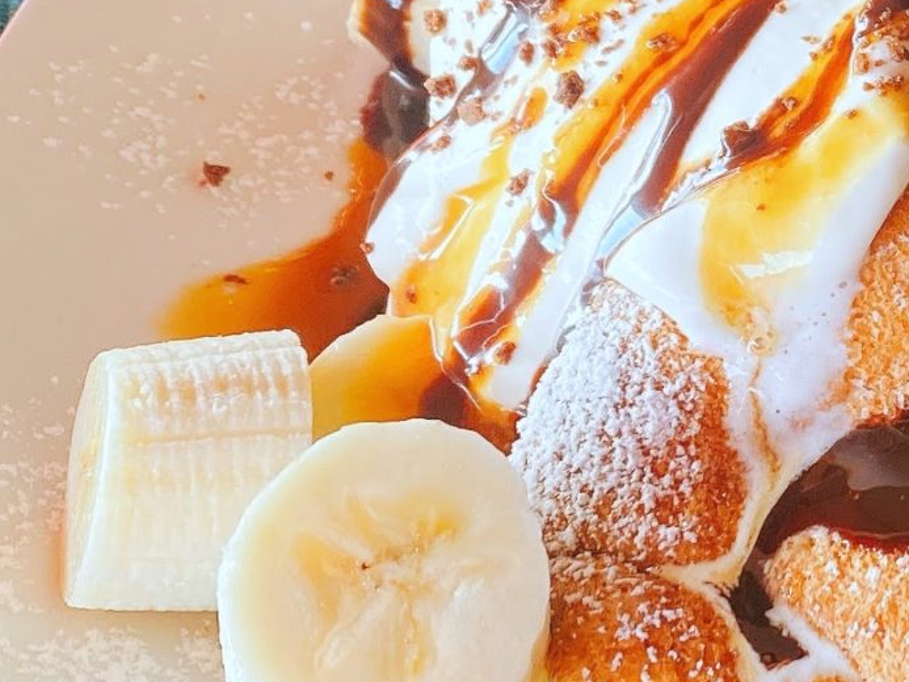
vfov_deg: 15.4
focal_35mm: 96
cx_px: 1177
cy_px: 220
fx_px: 2521
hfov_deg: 19.0
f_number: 1.8
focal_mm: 4.25
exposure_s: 1/122
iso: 80
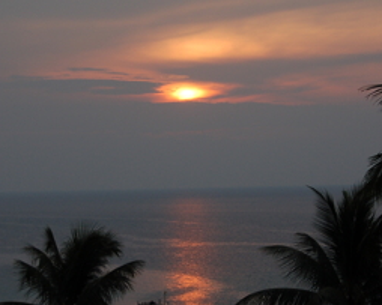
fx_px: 1514
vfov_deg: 11.5
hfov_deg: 14.4
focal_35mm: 134
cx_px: 211
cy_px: 153
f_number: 4.8
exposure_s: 1/320
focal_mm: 44
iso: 200
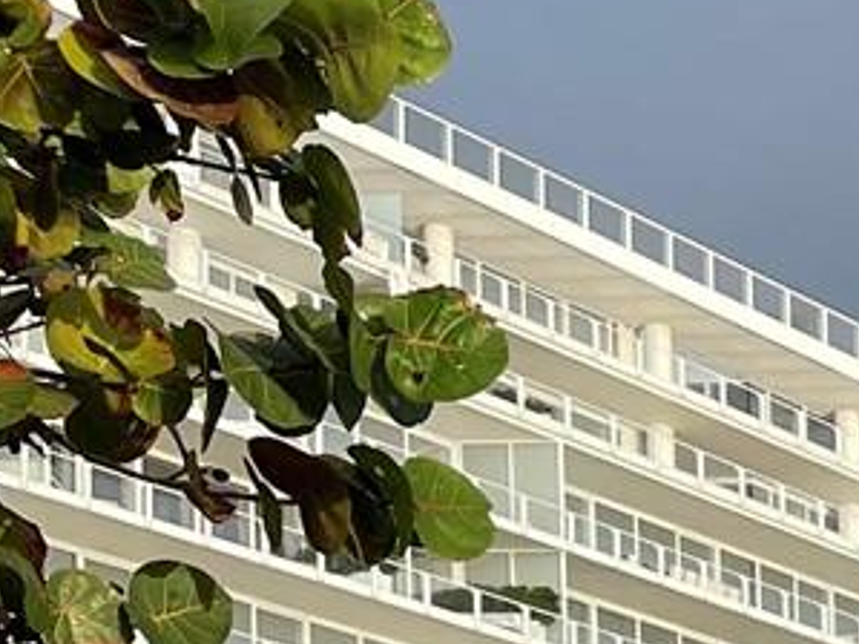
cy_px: 1547
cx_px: 2140
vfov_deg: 9.5
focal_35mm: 139
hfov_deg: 11.4
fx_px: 3448
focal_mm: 5.1
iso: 32
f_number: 1.6
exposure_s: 1/1164
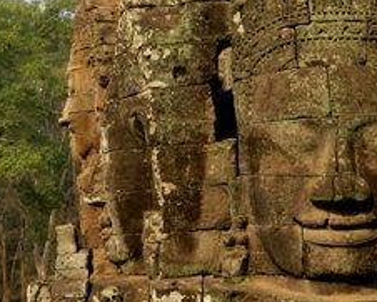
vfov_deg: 16.3
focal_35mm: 93
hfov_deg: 20.4
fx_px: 1038
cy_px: 32
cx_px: 284
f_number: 3.5
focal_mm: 7.3
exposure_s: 1/640
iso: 80
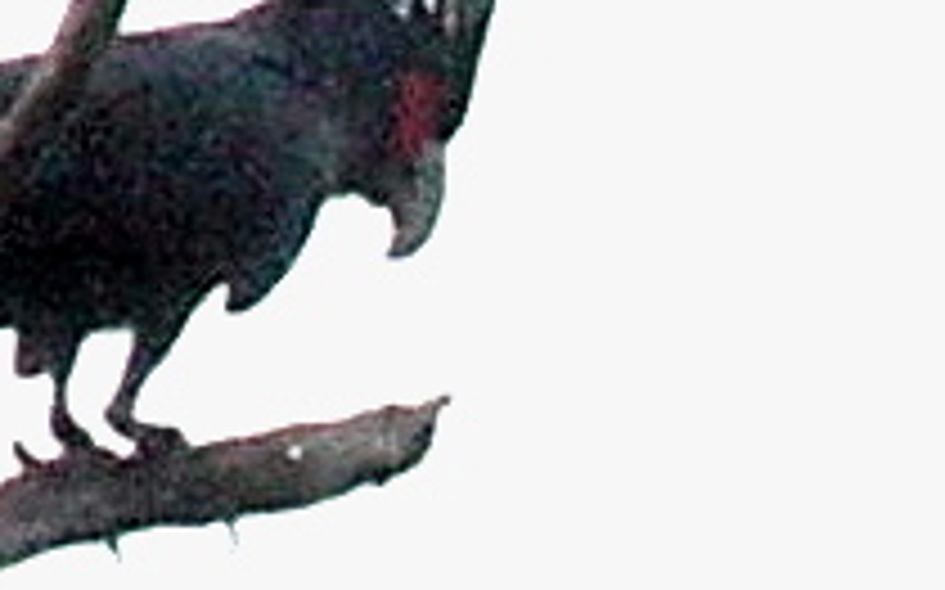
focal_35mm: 914
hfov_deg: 2.3
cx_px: 25
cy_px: 281
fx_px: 23527
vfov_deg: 1.4
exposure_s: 1/418
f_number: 4.4
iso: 50
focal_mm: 50
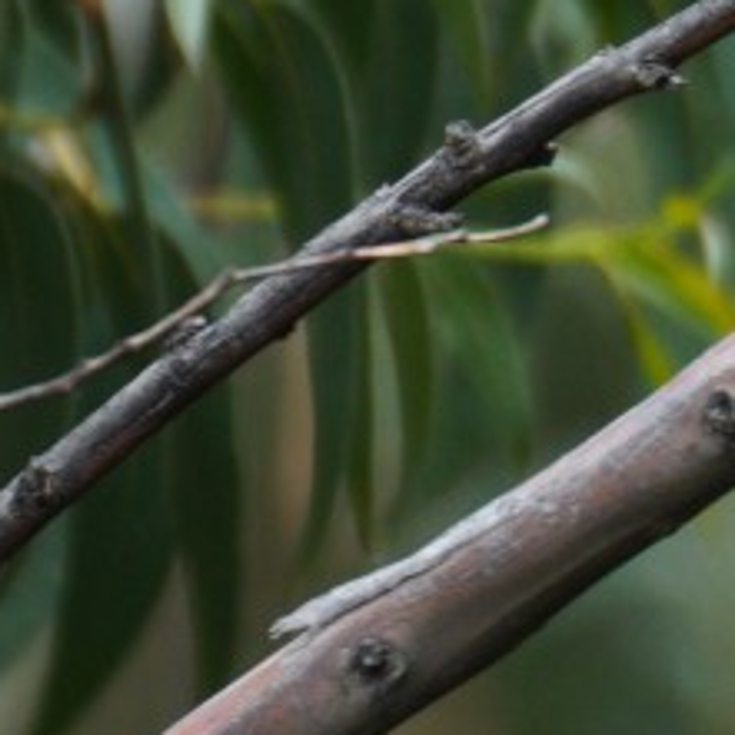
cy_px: -186
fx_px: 112040
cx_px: 1593
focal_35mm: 4664
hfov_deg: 0.4
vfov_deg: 0.4
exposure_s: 1/400
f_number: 6.7
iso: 400
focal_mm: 500
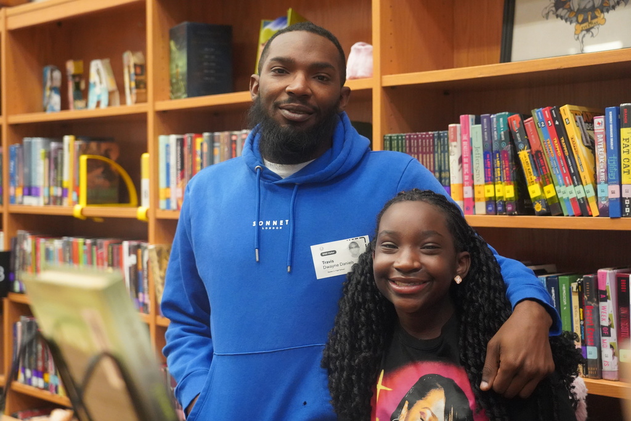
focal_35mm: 56
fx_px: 982
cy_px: 210
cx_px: 316
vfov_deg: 24.2
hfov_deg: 35.6
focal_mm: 56
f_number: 4
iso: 10000
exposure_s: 1/160
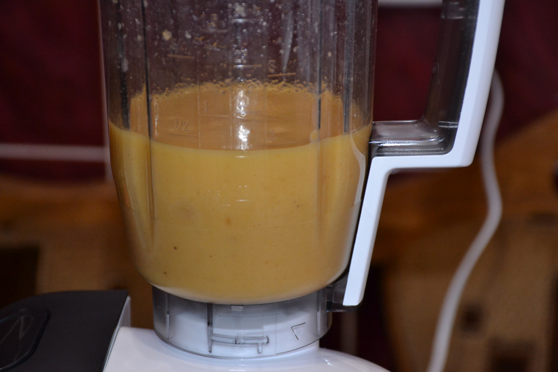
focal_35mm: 105
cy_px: 186
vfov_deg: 13.0
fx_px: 1627
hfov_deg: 19.5
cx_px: 279
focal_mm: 70
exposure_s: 1/60
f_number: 5
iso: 1800
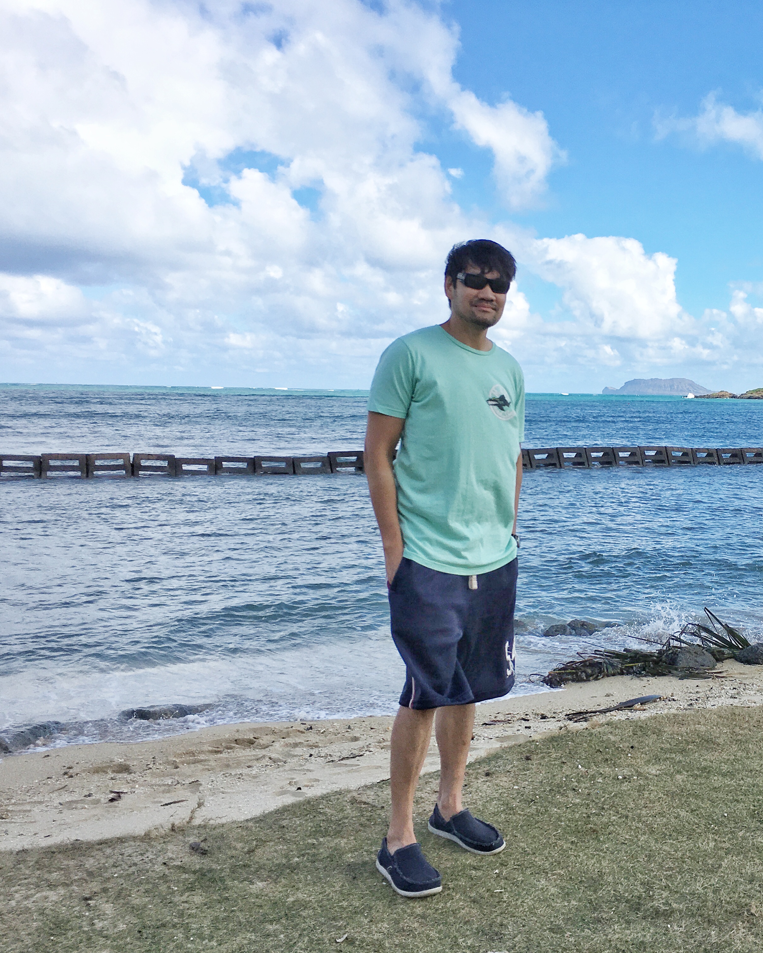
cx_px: 573
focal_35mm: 38
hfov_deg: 38.2
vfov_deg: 47.9
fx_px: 1072
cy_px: 476
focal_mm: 4.15
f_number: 2.2
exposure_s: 1/2404
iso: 25
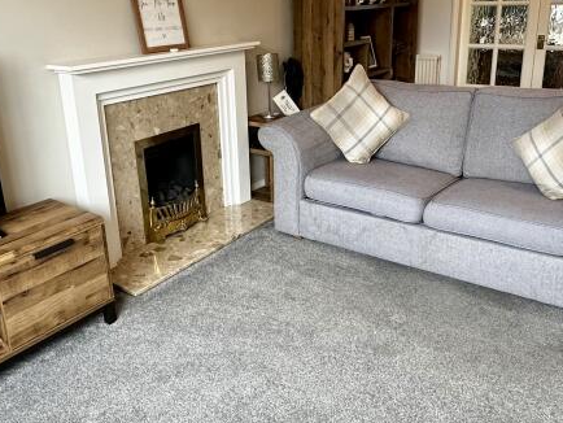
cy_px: 158
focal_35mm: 33
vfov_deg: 42.7
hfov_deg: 55.3
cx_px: 272
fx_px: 537
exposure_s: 1/100
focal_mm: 2.22
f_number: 2.2
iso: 250
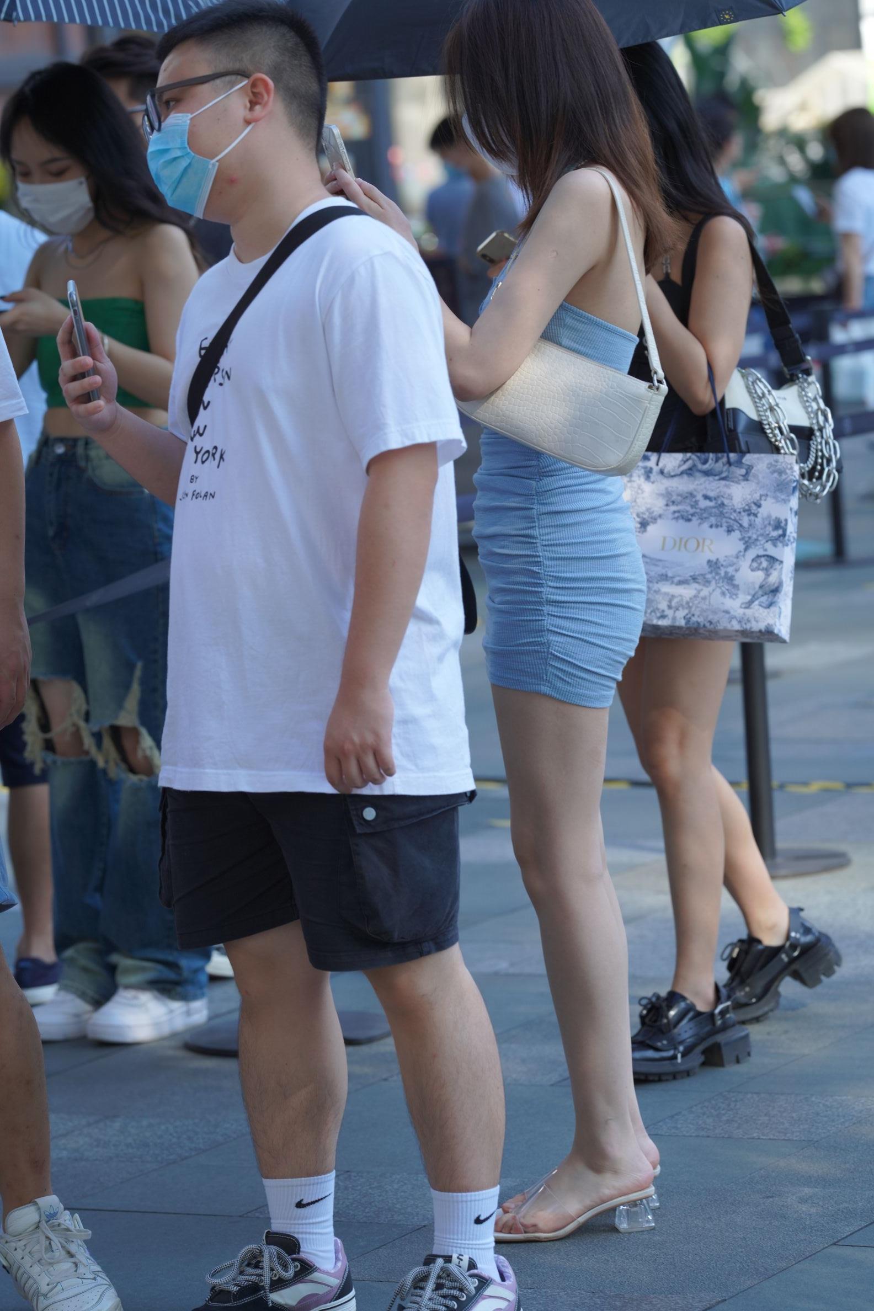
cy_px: 656
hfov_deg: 10.2
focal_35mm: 135
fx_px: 4916
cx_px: 437
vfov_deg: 15.2
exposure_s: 1/500
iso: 400
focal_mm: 135
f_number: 5
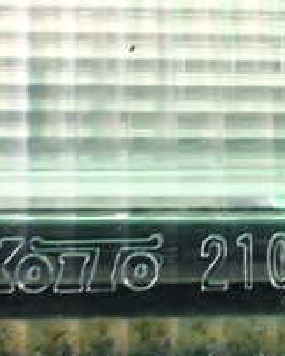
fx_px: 916
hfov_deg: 17.4
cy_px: 229
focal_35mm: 87
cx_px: 269
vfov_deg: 21.9
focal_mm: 5.4
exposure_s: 1/40
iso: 800
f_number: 2.3
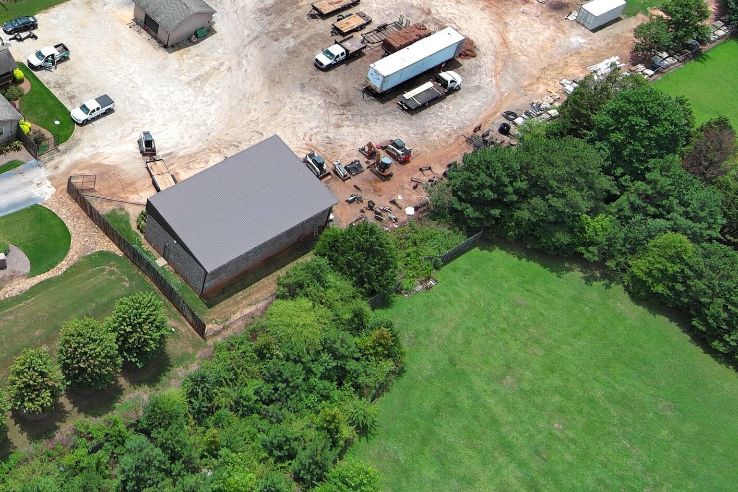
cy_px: 11
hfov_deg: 29.1
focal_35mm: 63
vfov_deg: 20.9
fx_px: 1292
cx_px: -60
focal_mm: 10.57
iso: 100
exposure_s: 1/1185
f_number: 2.8
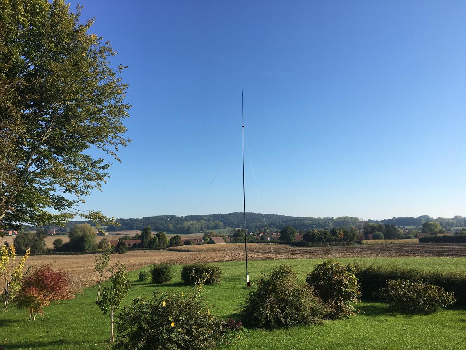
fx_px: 390
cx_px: 233
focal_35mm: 29
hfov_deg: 61.7
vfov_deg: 48.2
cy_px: 175
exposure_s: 1/1508
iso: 25
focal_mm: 4.15
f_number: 2.2
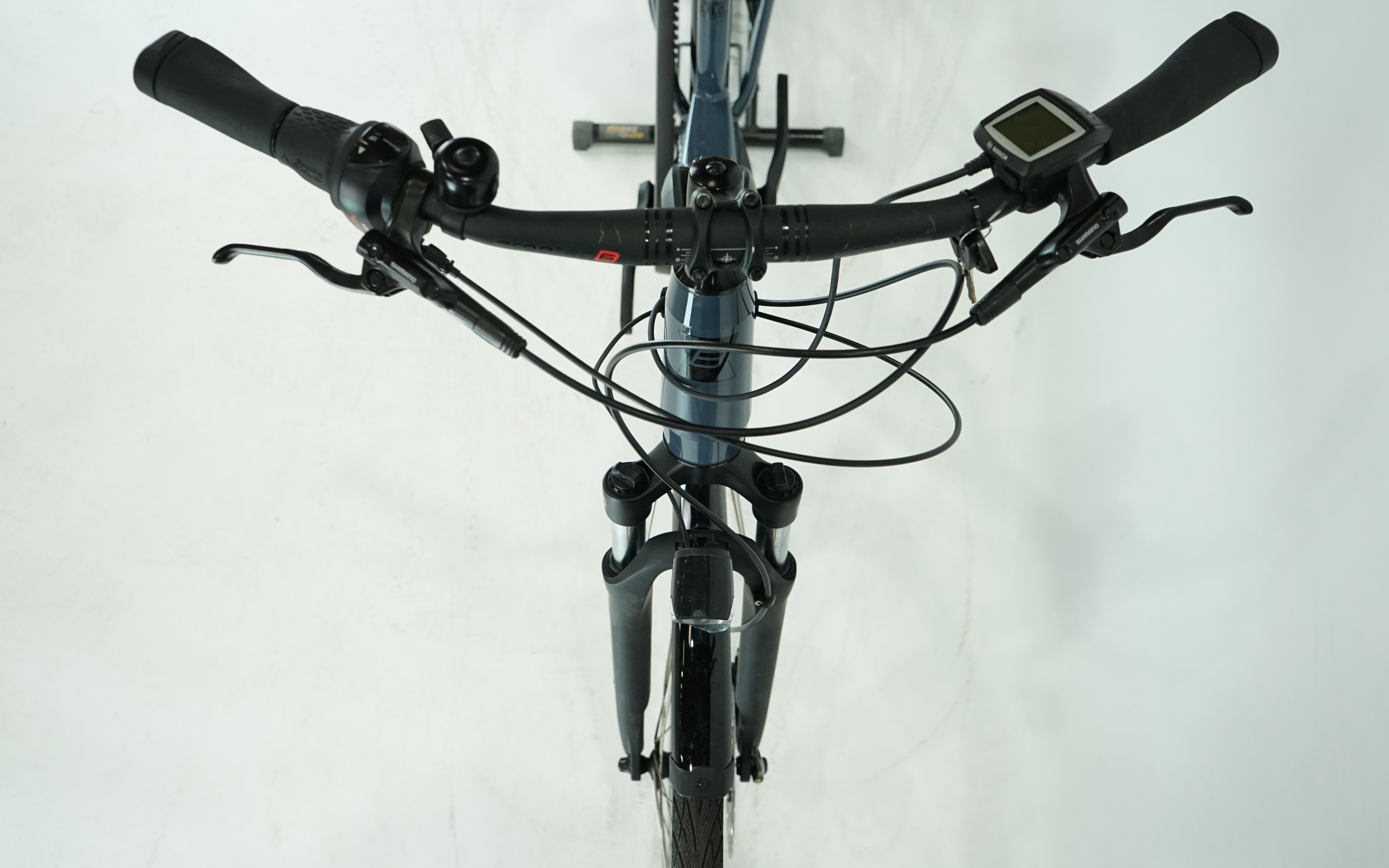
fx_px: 1287
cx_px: 687
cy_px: 430
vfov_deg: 37.3
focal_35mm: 34
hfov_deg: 56.7
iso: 1600
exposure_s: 1/200
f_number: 5.6
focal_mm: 33
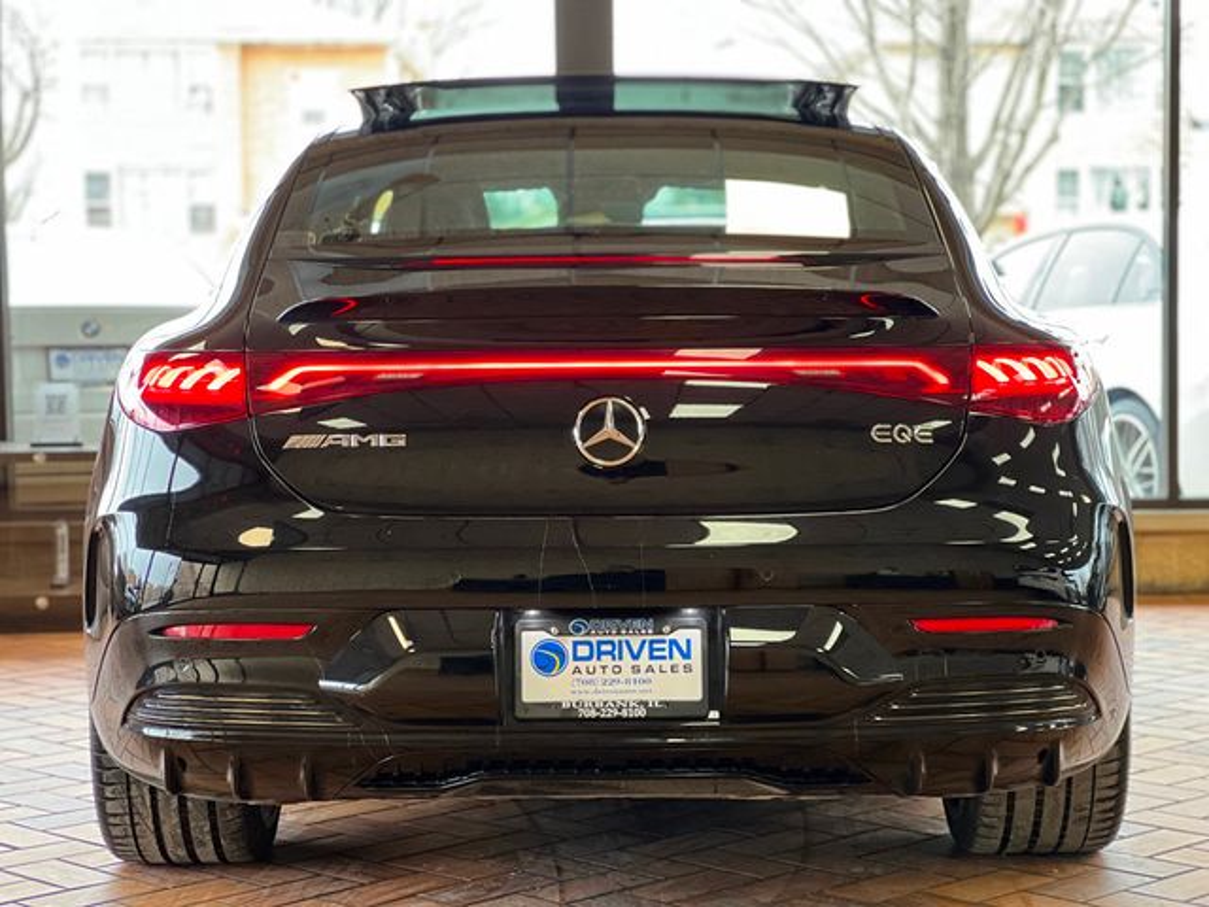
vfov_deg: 19.1
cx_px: 604
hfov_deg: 25.3
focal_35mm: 77
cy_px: 454
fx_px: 2689
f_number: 2.8
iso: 250
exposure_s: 1/40
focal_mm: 9
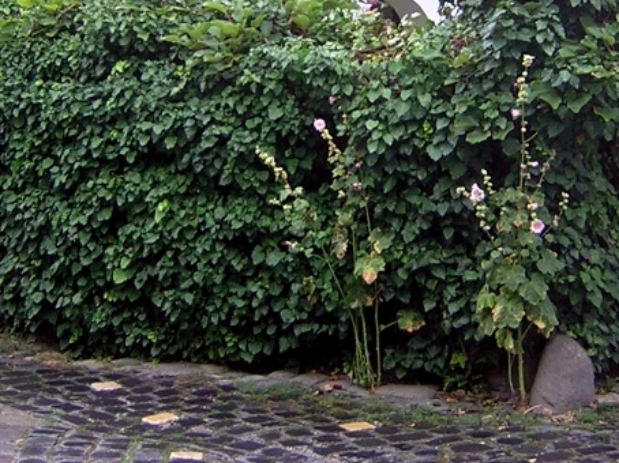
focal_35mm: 97
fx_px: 1734
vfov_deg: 14.9
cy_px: -46
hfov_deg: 20.2
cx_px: 390
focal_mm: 5.6
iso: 100
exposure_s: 1/50.9
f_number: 2.8
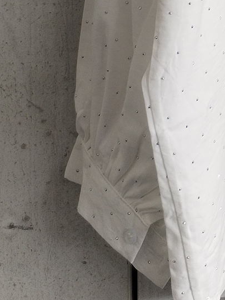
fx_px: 1118
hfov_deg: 10.8
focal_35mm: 129
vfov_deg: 13.9
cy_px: -203
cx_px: 398
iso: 99
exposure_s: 1/120
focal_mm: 4.75
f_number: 1.8
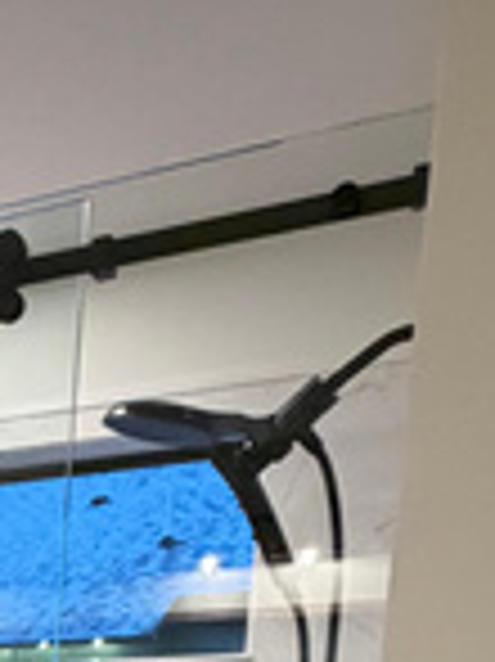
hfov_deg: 16.4
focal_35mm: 73
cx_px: -432
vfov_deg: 21.6
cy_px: 1031
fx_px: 1394
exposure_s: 1/120
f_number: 2.2
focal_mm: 2.22
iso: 320
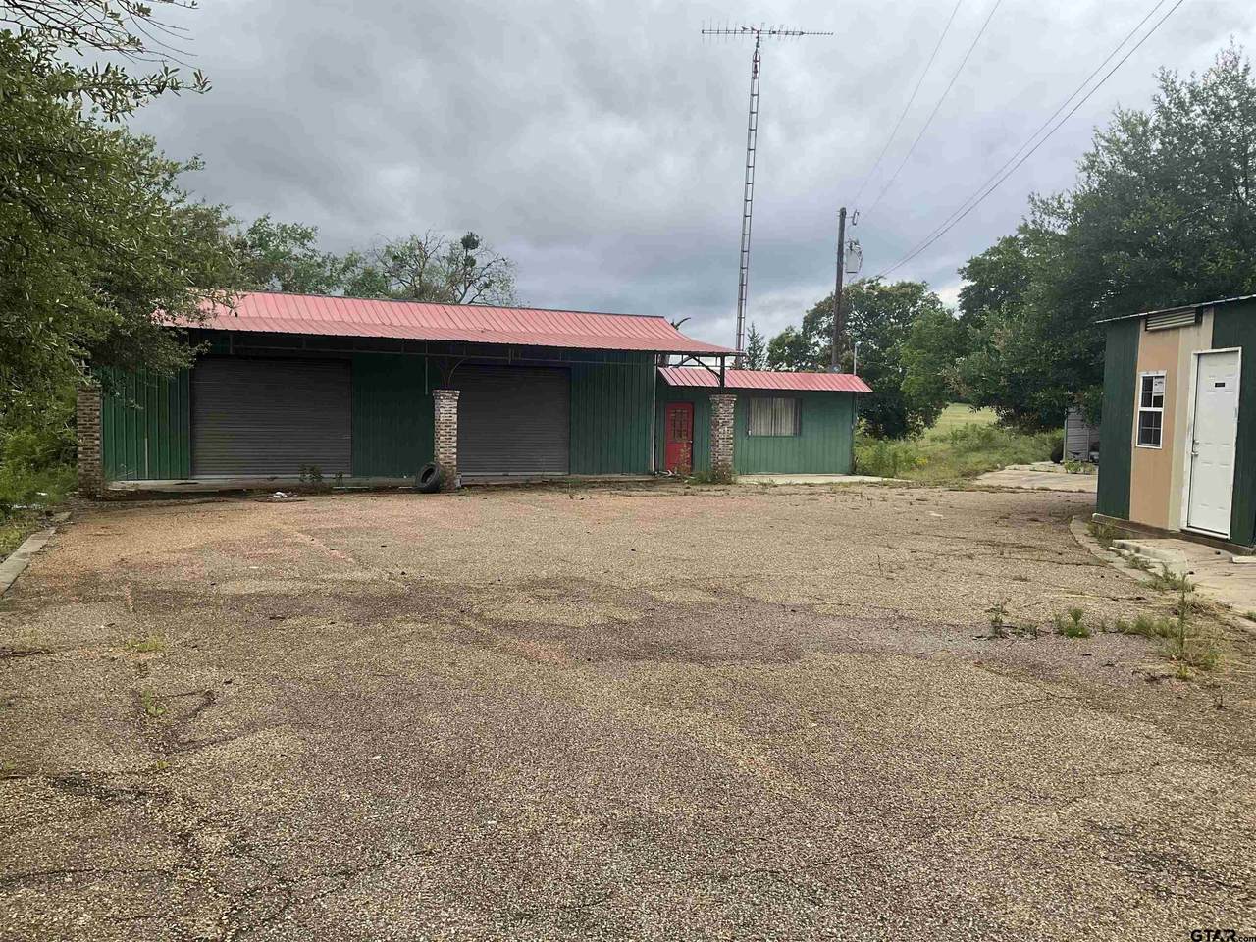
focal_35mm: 29
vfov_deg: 48.2
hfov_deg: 61.7
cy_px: 471
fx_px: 1052
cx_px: 628
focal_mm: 3
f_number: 1.8
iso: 25
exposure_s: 1/606
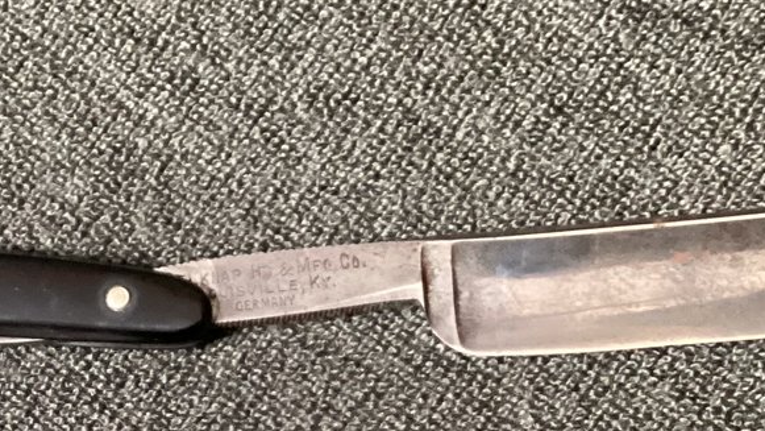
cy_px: 505
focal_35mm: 88
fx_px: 1785
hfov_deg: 23.6
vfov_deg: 13.4
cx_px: 90
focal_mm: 3.3
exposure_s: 1/30
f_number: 2.4
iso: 500
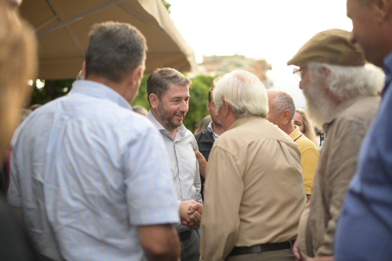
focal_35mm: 50
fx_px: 544
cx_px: 196
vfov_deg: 27.0
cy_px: 130
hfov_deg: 39.6
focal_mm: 50
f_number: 2.2
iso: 2000
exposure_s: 1/3200
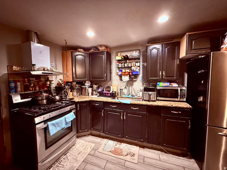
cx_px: 114
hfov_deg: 102.1
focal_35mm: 14
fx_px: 92
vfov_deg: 85.7
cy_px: 85
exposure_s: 1/40
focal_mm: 2.22
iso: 1000
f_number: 2.2
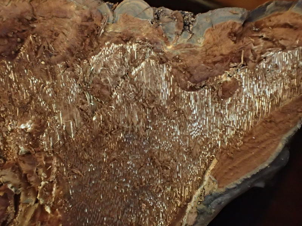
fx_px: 262
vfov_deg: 46.8
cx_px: 151
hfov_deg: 60.0
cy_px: 113
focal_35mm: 30
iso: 1600
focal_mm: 5.5
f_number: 3.2
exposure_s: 1/30
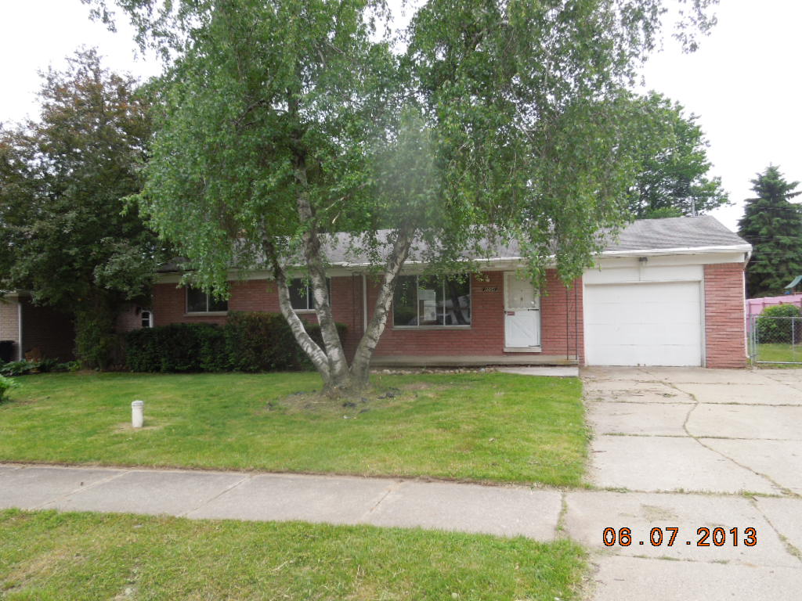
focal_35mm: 25
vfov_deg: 54.9
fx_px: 579
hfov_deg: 69.4
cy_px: 300
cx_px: 401
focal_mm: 4.5
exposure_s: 1/60
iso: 100
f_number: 3.3
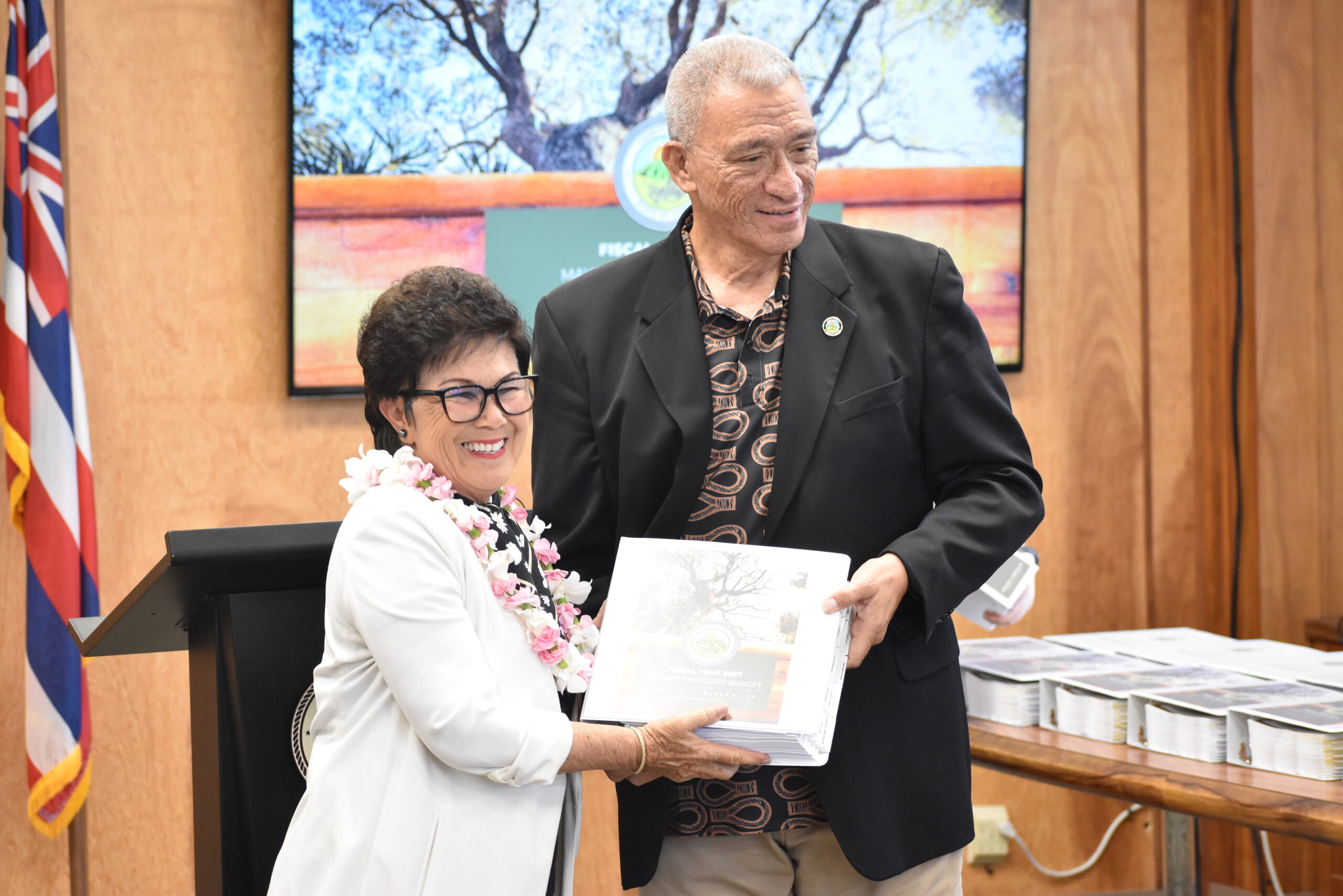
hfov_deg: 14.9
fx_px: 5149
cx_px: 672
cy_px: 448
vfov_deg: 9.9
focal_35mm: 138
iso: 2000
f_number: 4.8
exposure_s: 1/125
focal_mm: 92
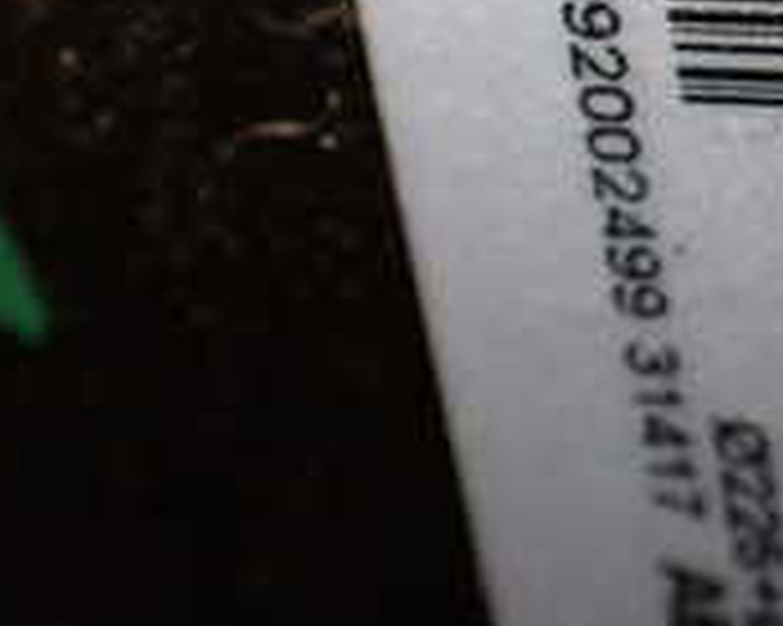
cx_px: 936
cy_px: -23
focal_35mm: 101
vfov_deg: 14.9
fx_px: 2339
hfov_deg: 18.1
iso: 250
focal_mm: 5.4
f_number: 2.3
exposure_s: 1/125
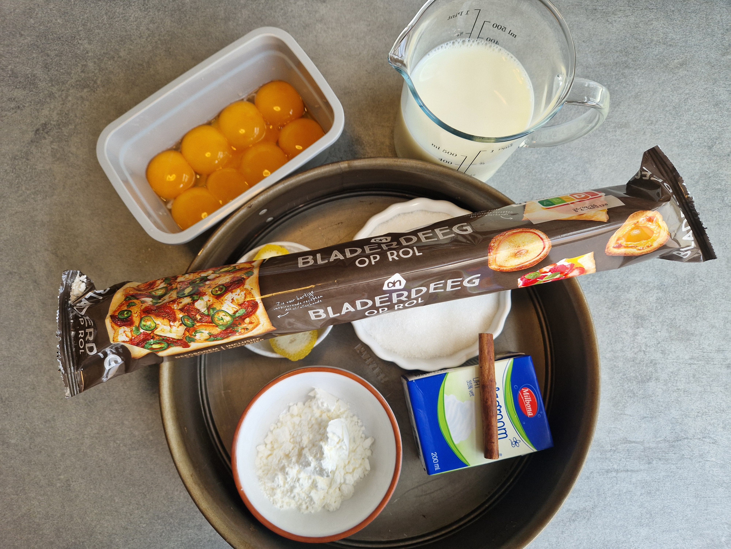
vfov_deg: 58.9
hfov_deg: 73.9
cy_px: 274
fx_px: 486
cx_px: 366
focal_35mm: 23
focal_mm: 5.4
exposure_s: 1/180
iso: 125
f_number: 1.8
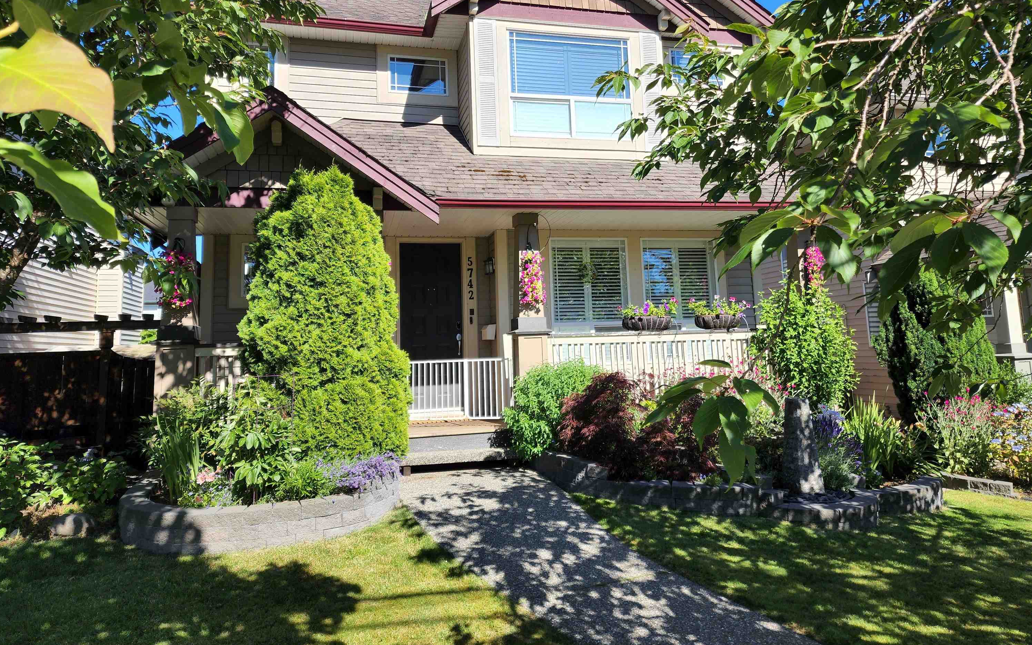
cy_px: 257
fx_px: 703
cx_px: 518
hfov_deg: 72.6
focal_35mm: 25
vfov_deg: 49.0
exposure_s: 1/514
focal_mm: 6.4
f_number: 1.8
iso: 12
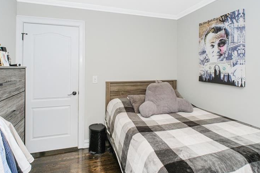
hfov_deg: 81.2
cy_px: 66
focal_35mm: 21
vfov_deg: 58.8
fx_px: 152
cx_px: 127
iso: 1000
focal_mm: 10
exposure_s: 1/60
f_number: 9
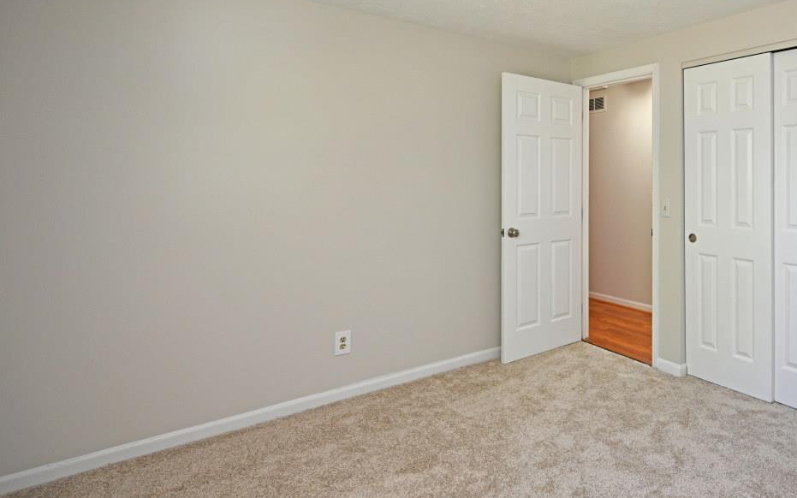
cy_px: 184
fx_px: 500
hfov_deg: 72.4
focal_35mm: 23
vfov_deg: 52.4
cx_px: 587
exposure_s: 1/60
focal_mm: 14
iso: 280
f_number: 4
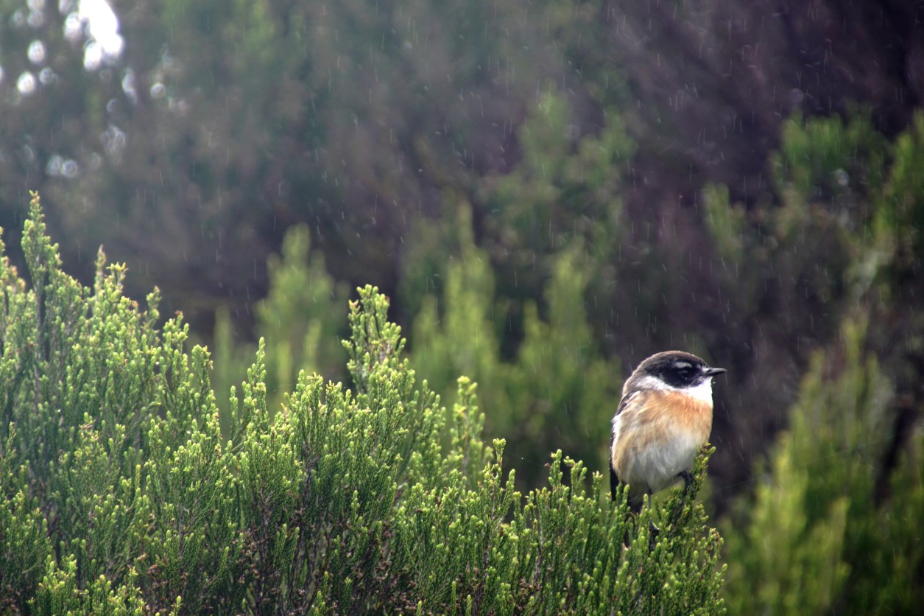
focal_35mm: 581
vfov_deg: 2.4
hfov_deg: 3.6
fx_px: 14908
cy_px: 373
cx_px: 413
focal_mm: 300
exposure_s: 1/100
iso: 100
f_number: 6.3
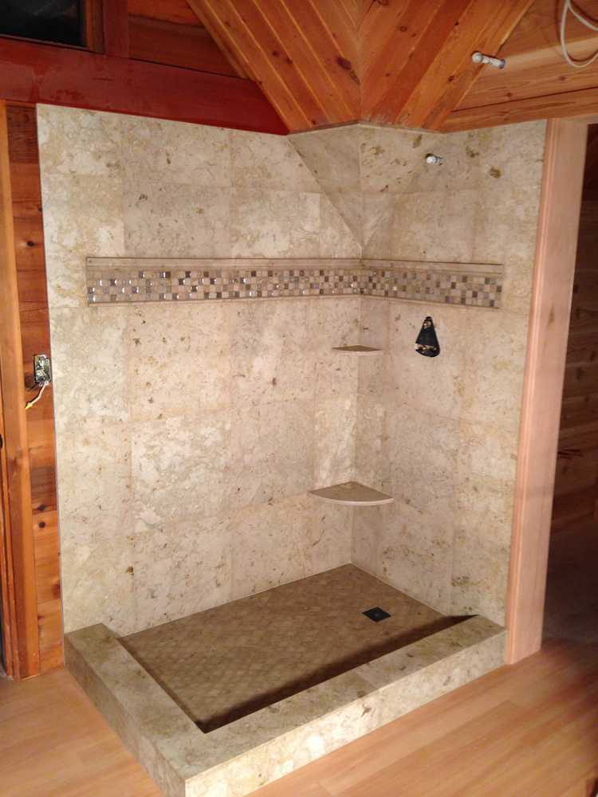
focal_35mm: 33
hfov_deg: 42.9
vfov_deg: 55.4
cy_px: 398
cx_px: 299
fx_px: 760
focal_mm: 4.13
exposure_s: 1/20
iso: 125
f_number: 2.4
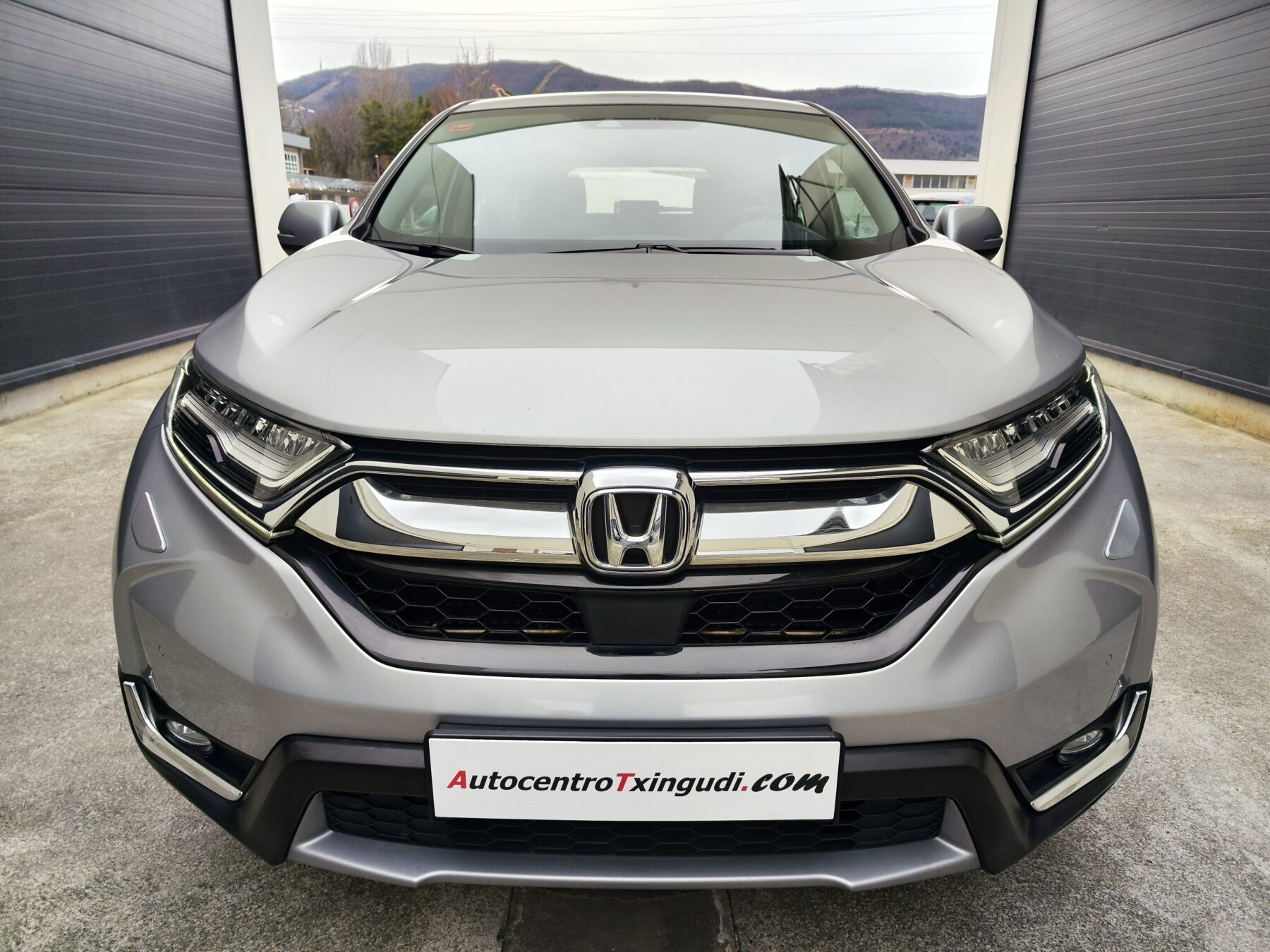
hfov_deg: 73.9
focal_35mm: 23
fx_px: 844
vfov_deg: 58.9
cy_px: 476
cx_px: 635
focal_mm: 7.01
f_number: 1.69
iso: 50
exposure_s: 1/124
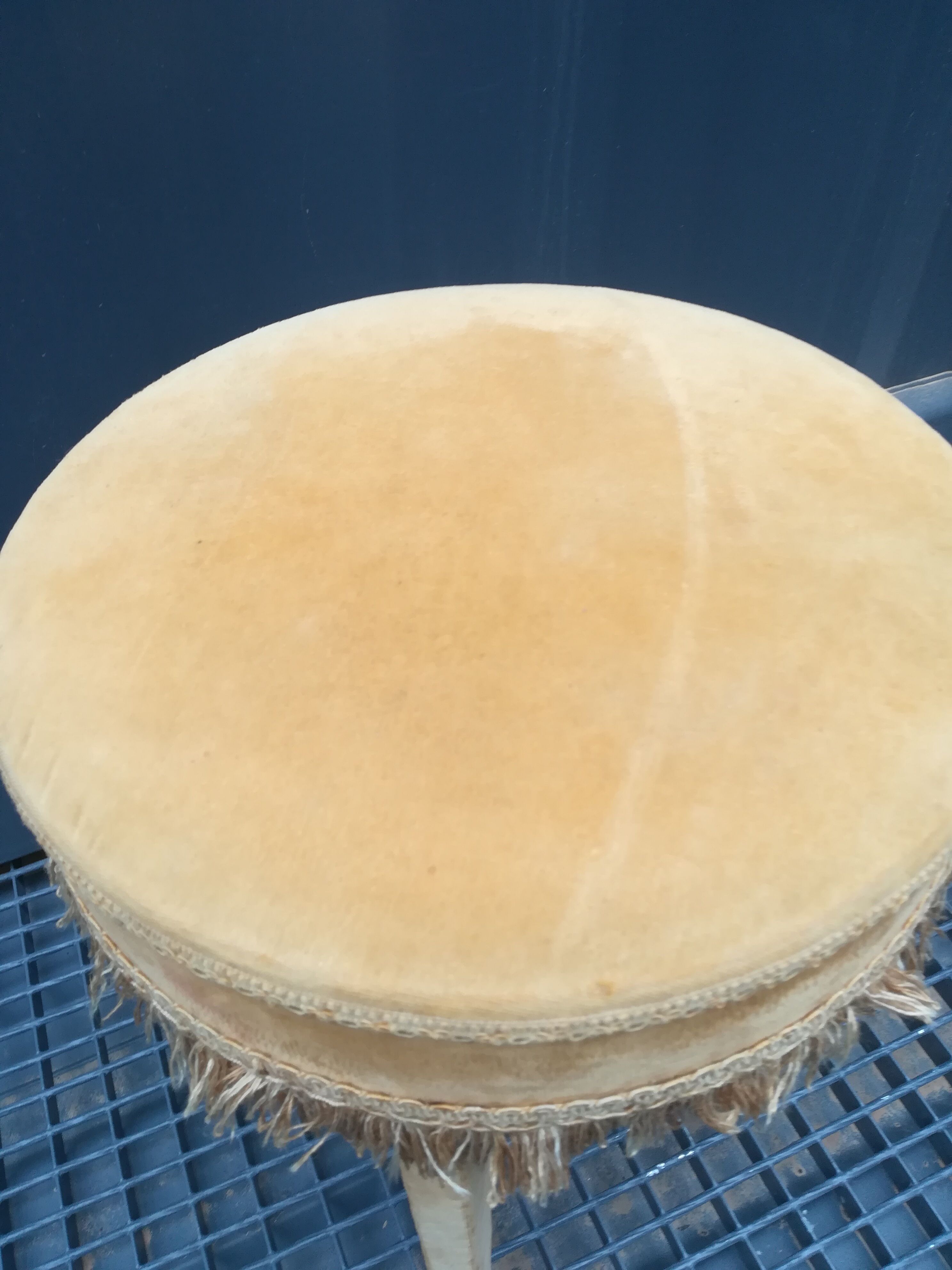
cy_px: 635
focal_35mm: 26
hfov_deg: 53.1
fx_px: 953
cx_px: 476
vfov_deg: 67.3
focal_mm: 3.83
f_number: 2.2
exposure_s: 1/100
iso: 80
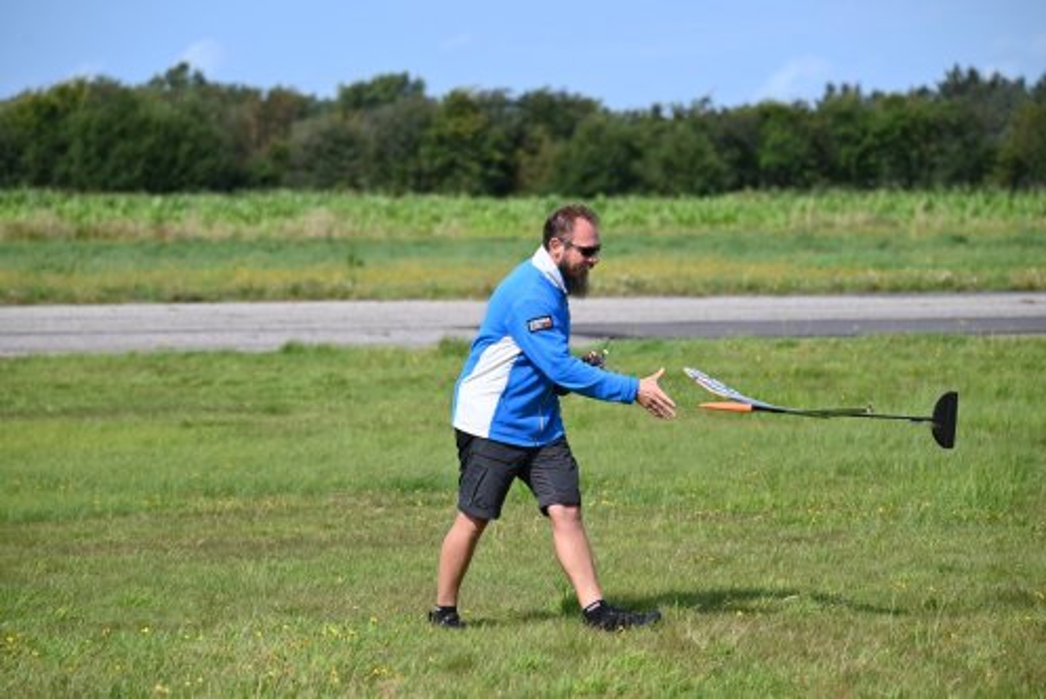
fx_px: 5669
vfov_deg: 7.1
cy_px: 350
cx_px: 523
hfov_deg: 10.5
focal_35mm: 195
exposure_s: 1/2000
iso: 320
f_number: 5.3
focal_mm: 195
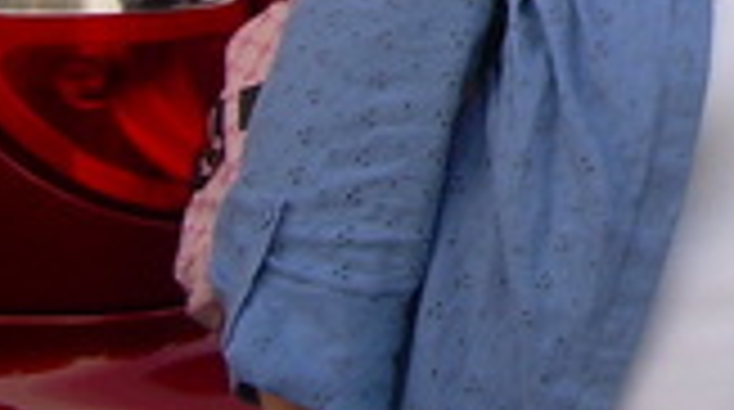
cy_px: -568
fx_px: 3167
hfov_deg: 12.4
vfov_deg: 7.0
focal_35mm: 163
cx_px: 1184
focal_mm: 6.3
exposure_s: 1/84.8
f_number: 2.8
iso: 50
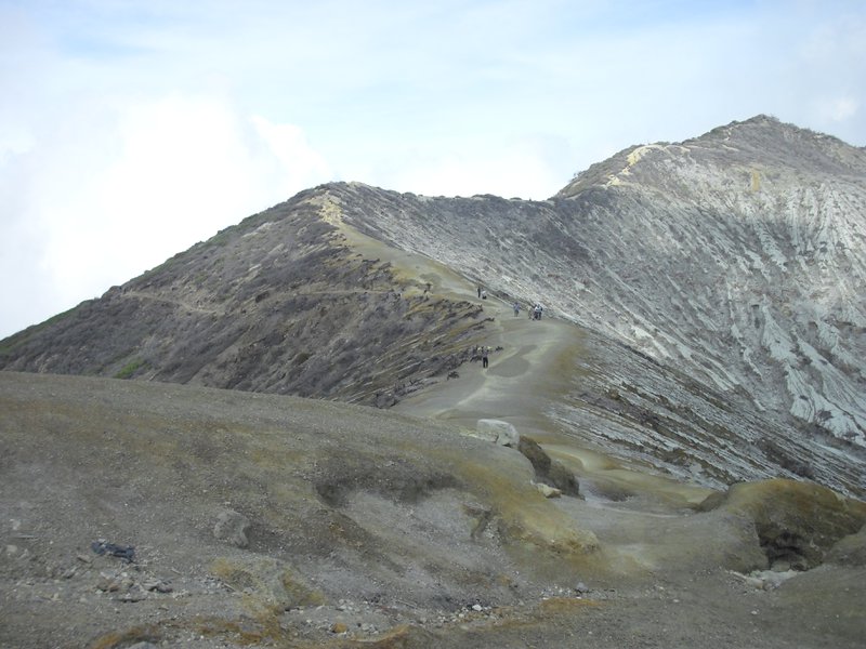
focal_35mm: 38
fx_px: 951
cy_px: 324
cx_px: 433
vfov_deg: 37.7
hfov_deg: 49.0
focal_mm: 6.2
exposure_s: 1/200
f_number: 8
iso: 100
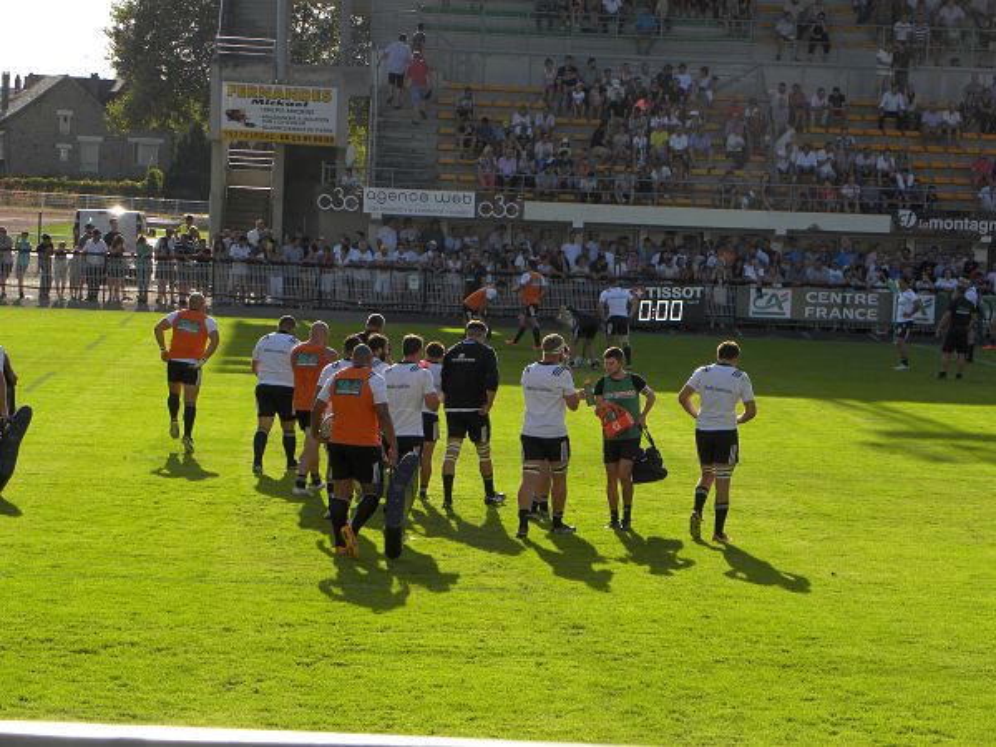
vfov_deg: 11.5
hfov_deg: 15.3
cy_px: 374
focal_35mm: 129
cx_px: 498
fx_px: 3712
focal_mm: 23
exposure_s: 1/294
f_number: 5.6
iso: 64
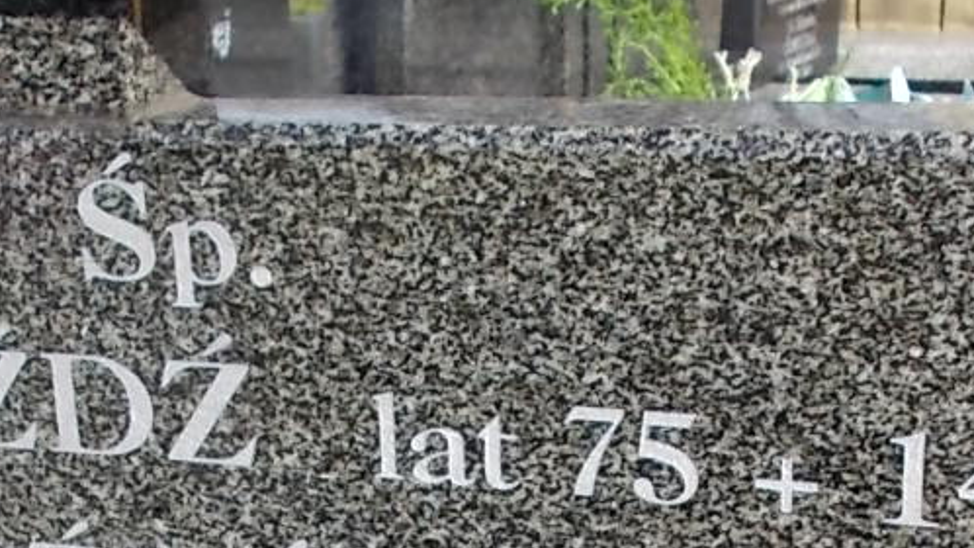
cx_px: 344
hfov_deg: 23.3
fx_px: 2350
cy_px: 845
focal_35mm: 91
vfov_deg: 12.6
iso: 80
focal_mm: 4.6
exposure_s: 1/500
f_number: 3.2
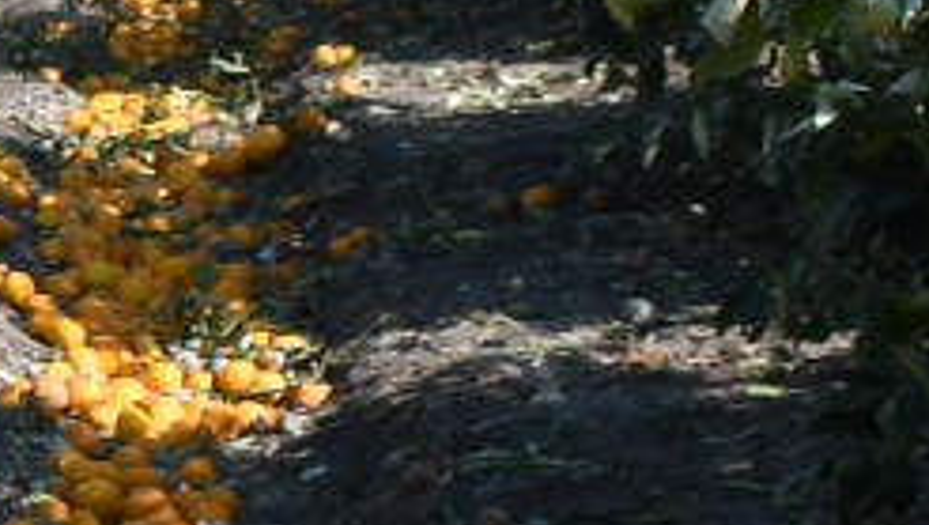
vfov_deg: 6.5
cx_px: -1348
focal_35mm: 186
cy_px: 419
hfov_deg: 10.0
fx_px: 4587
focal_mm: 18
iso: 250
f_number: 10
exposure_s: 1/400
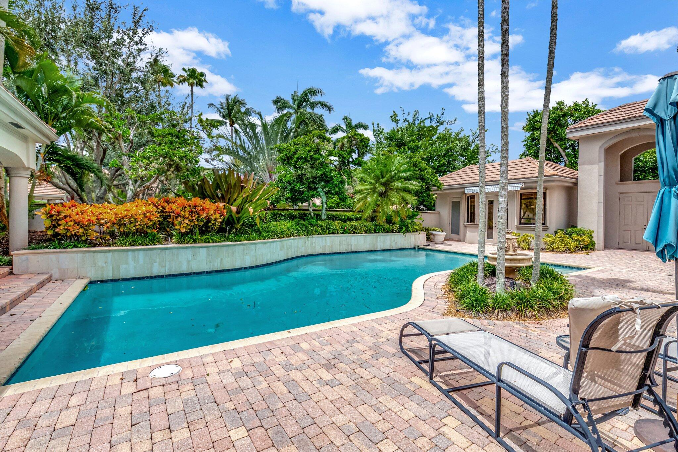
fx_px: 283
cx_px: 339
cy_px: 226
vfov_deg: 77.4
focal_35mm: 15
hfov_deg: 100.4
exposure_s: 1/2500
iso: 640
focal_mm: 10
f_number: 8
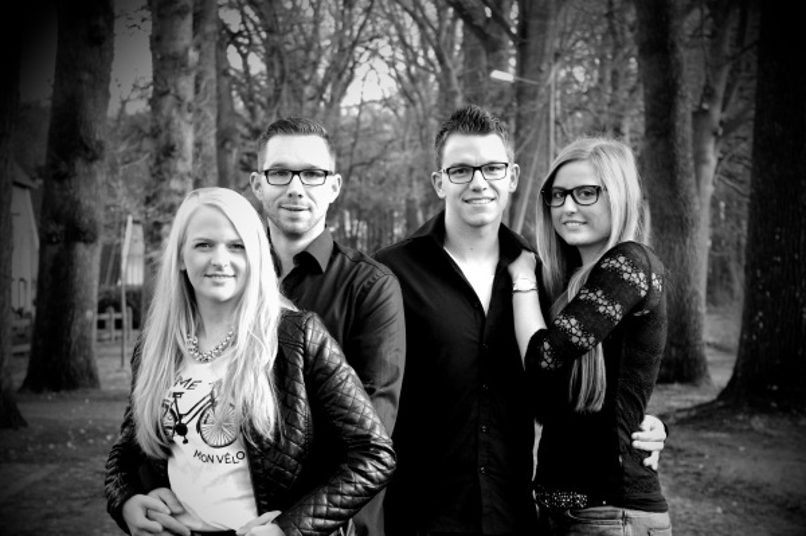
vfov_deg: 17.5
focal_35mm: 78
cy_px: 268
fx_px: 1745
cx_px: 403
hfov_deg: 26.0
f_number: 5.6
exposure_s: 1/125
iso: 400
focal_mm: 52
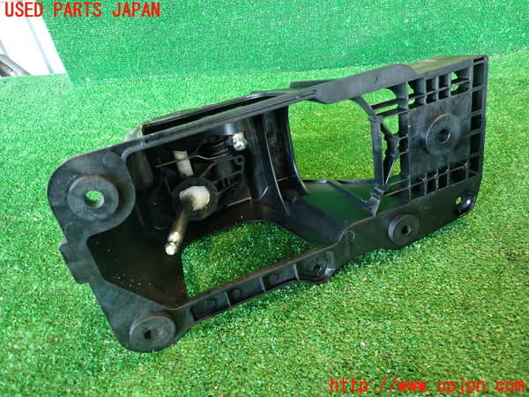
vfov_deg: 54.9
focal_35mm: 25
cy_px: 198
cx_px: 264
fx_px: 382
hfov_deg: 69.4
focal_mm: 4.5
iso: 400
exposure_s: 1/30
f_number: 2
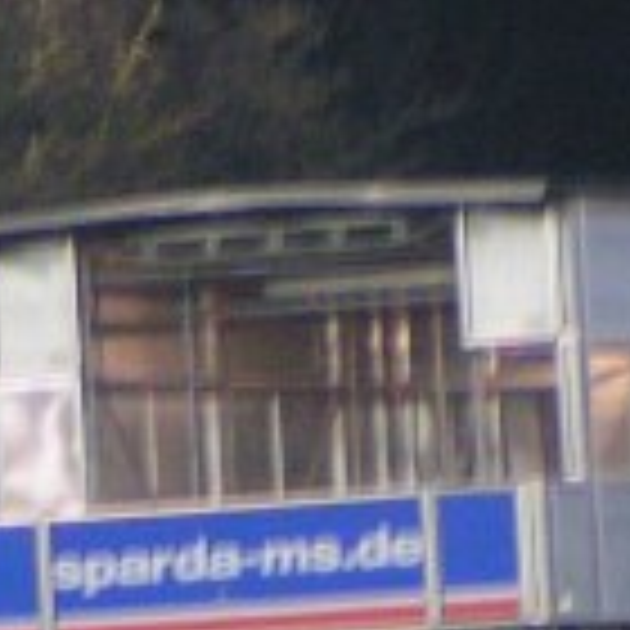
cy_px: 1346
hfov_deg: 2.3
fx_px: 15566
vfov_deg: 2.3
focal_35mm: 756
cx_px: -778
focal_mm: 22.9
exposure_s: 1/25
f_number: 3.5
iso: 200
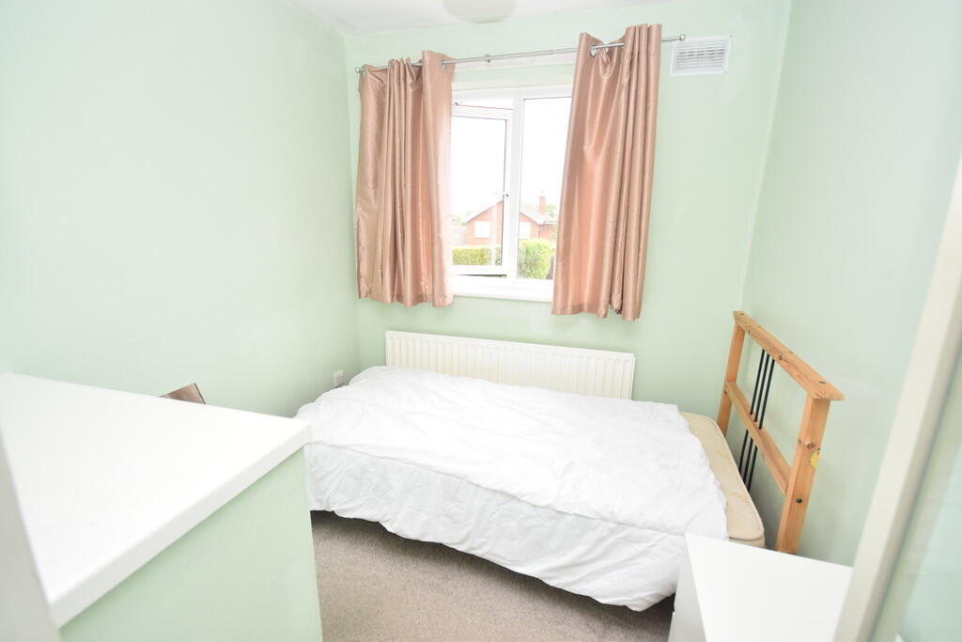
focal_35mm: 15
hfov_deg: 100.4
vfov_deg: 77.3
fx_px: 401
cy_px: 321
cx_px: 481
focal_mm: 10
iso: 500
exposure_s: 1/200
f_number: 5
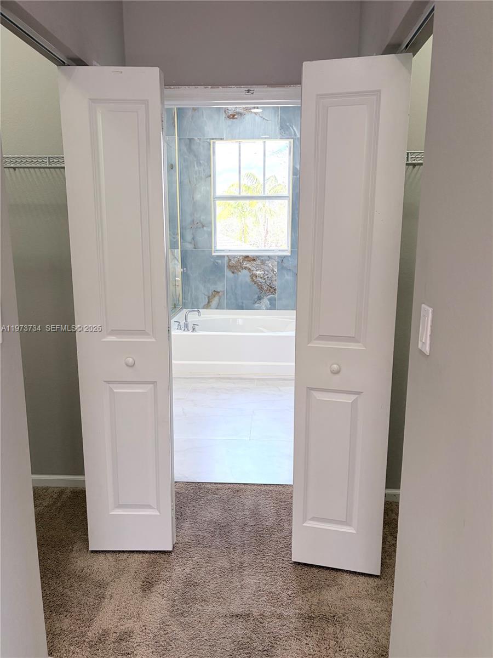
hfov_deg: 53.1
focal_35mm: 26
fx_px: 494
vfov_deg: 67.3
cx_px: 246
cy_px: 329
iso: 125
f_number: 1.6
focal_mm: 5.96
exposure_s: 1/203
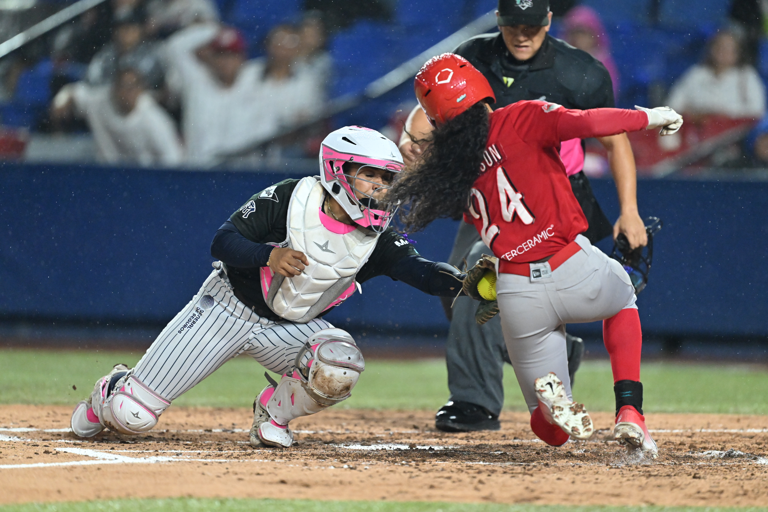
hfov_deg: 5.2
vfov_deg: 3.4
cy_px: 256
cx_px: 384
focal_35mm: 400
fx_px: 8533
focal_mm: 400
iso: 5000
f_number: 2.8
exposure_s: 1/2500
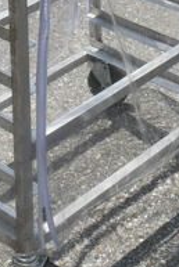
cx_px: 82
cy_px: -147
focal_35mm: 128
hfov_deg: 10.7
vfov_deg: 14.7
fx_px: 953
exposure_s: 1/250
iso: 100
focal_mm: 18
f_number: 8
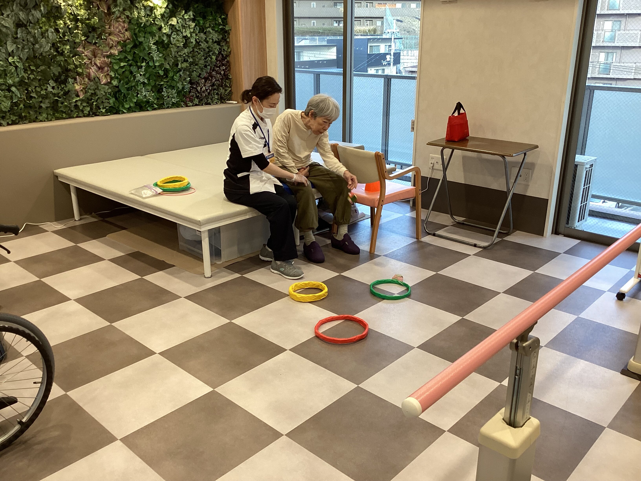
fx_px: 574
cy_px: 240
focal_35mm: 31
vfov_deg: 45.4
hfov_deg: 58.4
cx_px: 320
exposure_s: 1/60
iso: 64
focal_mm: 3.3
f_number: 2.4
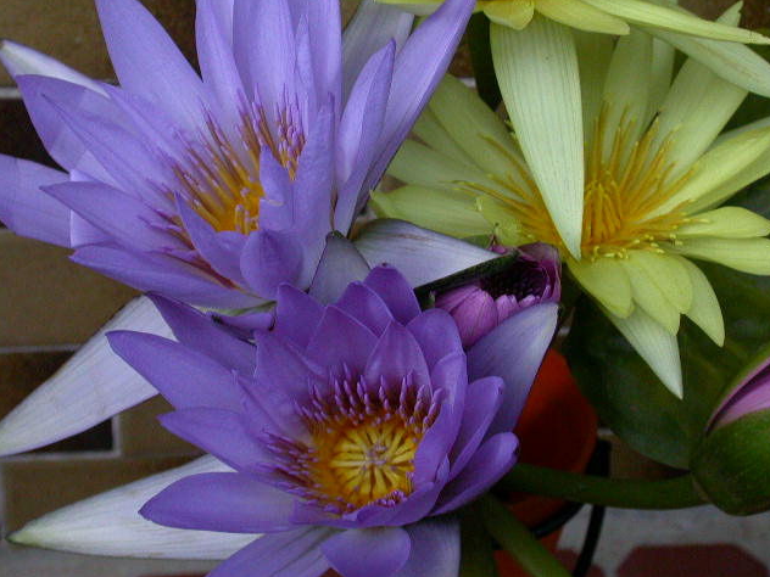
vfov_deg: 17.4
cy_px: 287
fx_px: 1891
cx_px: 386
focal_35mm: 85
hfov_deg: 23.0
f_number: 4.1
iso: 400
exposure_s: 1/500
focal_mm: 17.5
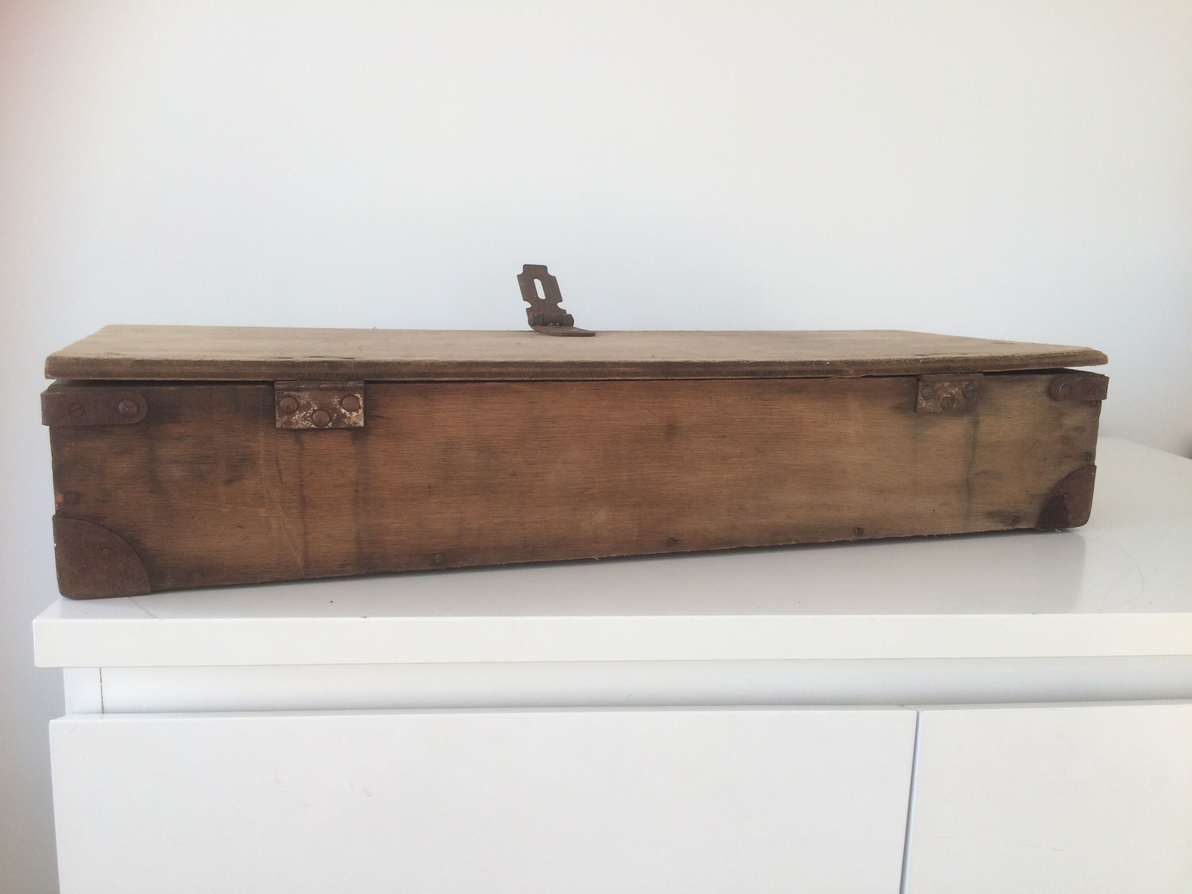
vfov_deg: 48.2
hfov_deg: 61.7
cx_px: 596
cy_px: 447
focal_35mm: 29
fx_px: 999
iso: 32
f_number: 2.2
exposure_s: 1/295
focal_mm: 4.15
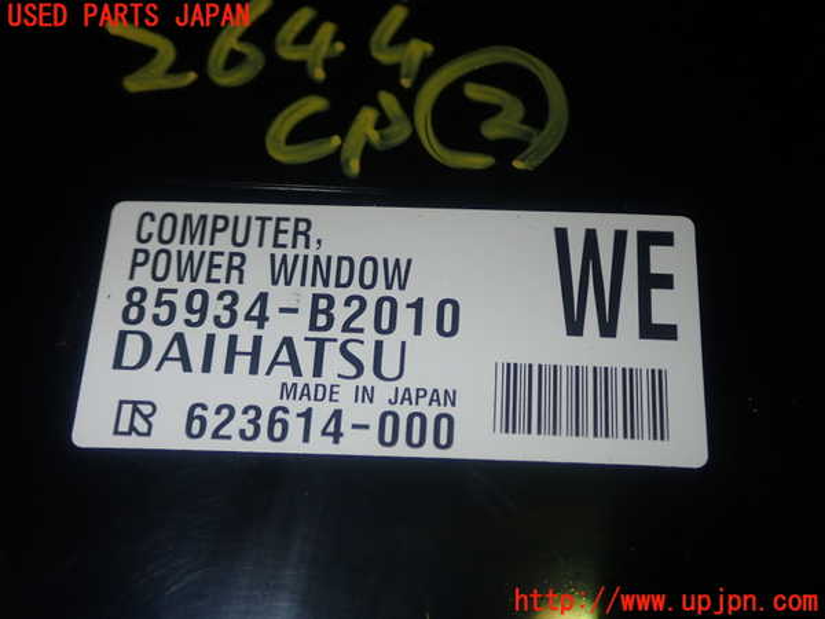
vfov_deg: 29.1
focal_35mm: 50
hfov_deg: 38.2
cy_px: 310
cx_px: 412
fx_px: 1192
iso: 200
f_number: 9
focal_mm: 9.01
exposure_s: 1/50
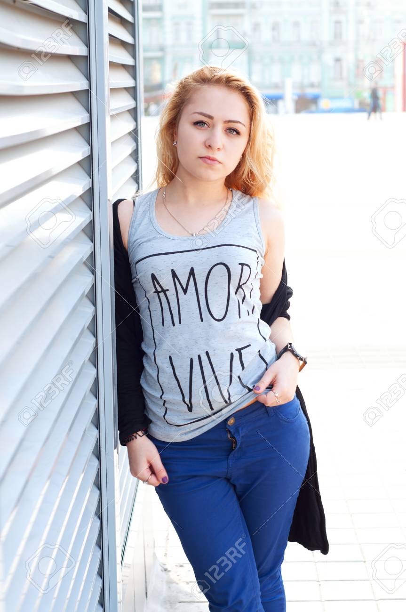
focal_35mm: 75
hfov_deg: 18.1
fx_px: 1272
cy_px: 306
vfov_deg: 27.0
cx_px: 203
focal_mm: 50
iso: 200
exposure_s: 1/125
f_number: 5.6
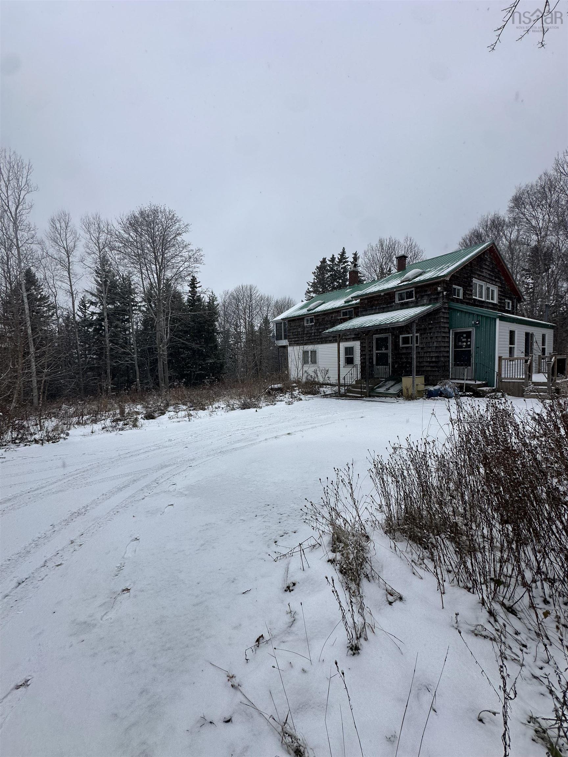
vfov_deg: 102.1
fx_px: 306
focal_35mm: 14
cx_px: 284
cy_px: 378
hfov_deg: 85.7
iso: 40
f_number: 2.2
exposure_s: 1/460
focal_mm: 2.22
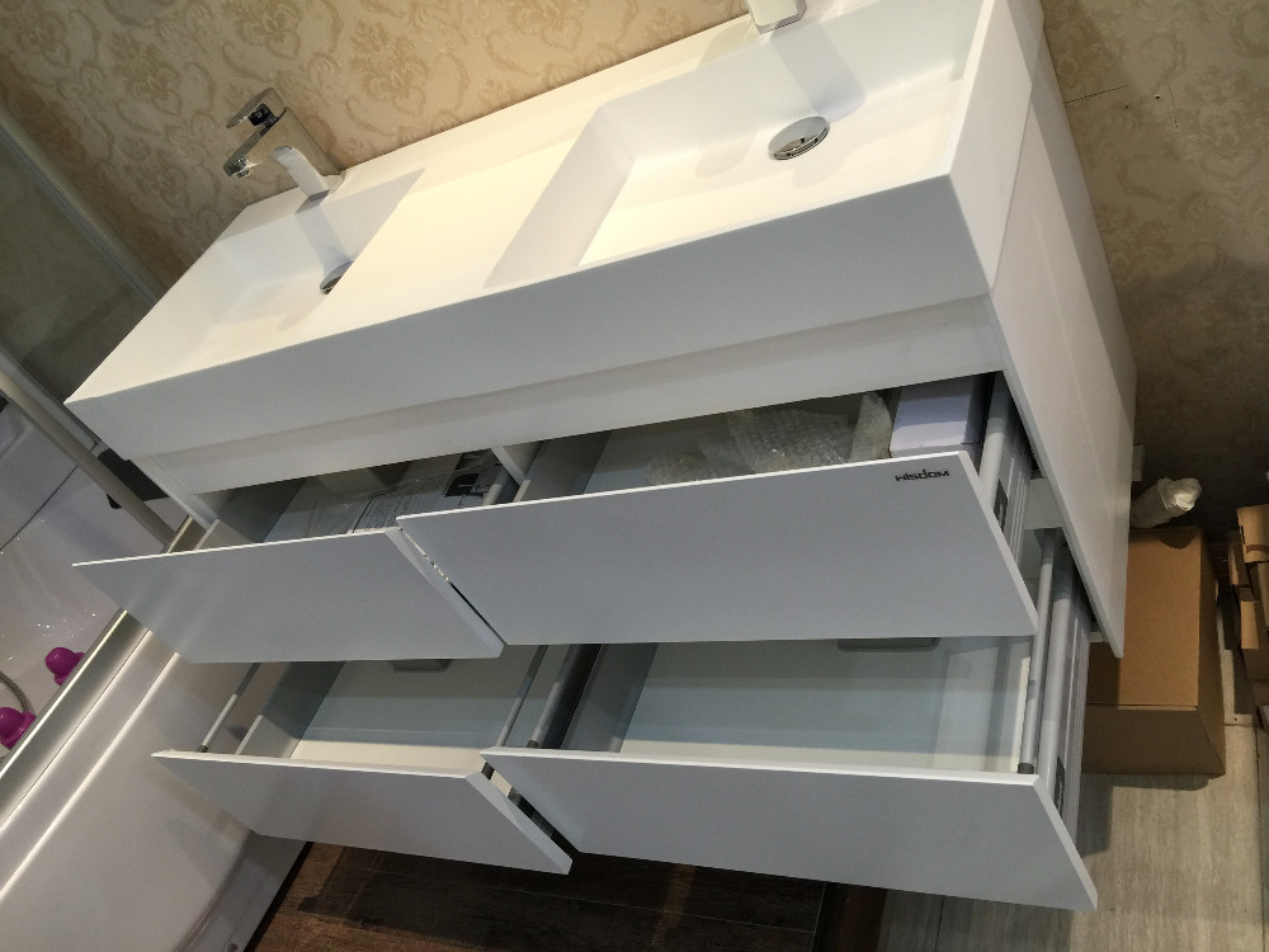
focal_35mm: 29
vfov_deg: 48.2
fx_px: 1063
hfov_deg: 61.7
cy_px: 476
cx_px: 634
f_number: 2.2
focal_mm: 4.15
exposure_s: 1/33
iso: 40
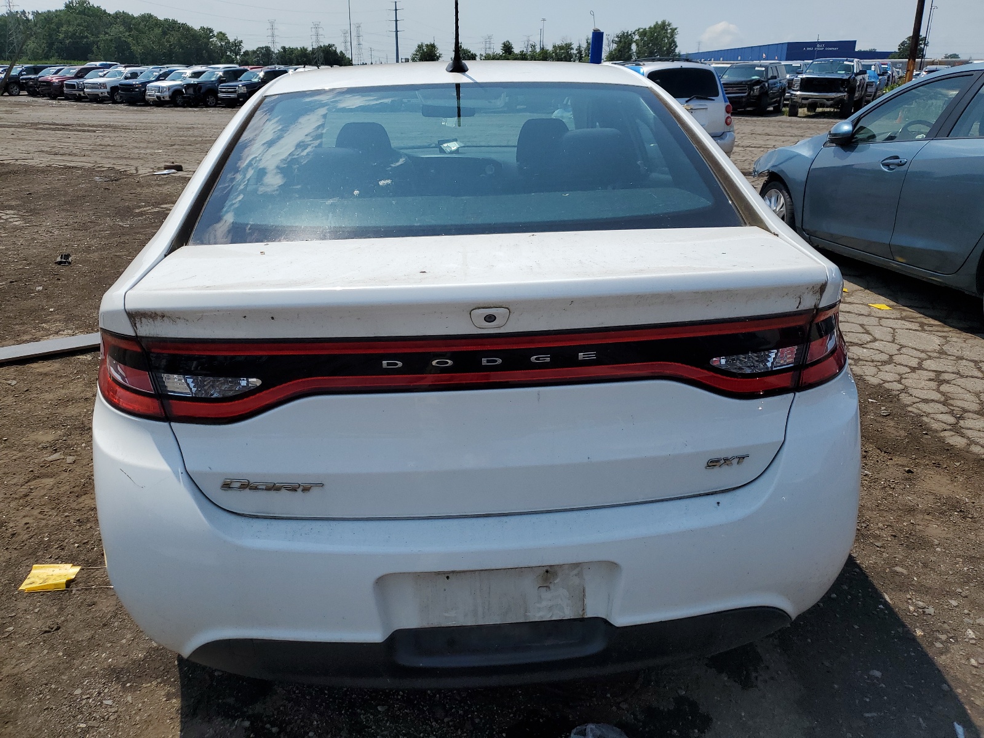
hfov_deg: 67.3
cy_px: 369
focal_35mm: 26
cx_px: 492
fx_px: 739
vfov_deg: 53.1
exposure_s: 1/10000
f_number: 1.5
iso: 50
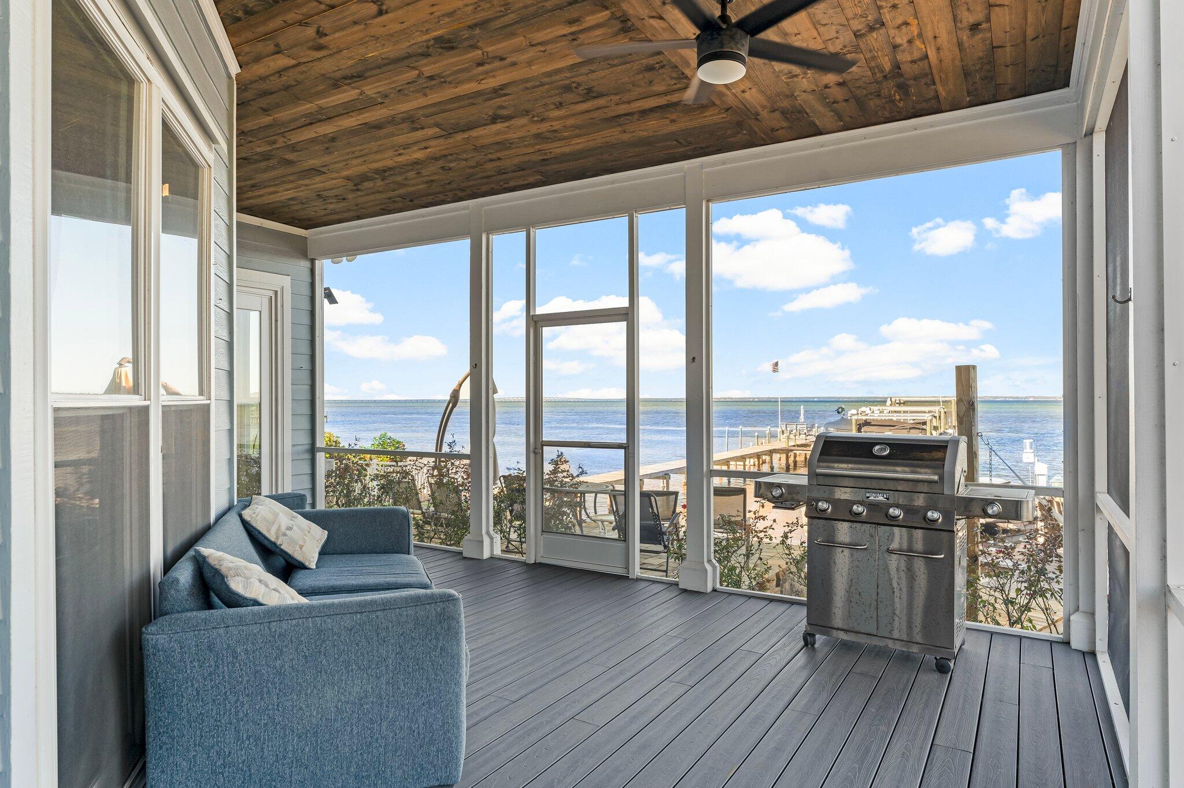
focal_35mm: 21
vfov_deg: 59.9
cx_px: 592
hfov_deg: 81.8
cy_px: 394
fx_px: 684
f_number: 8
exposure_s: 1/20
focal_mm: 20.8
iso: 250
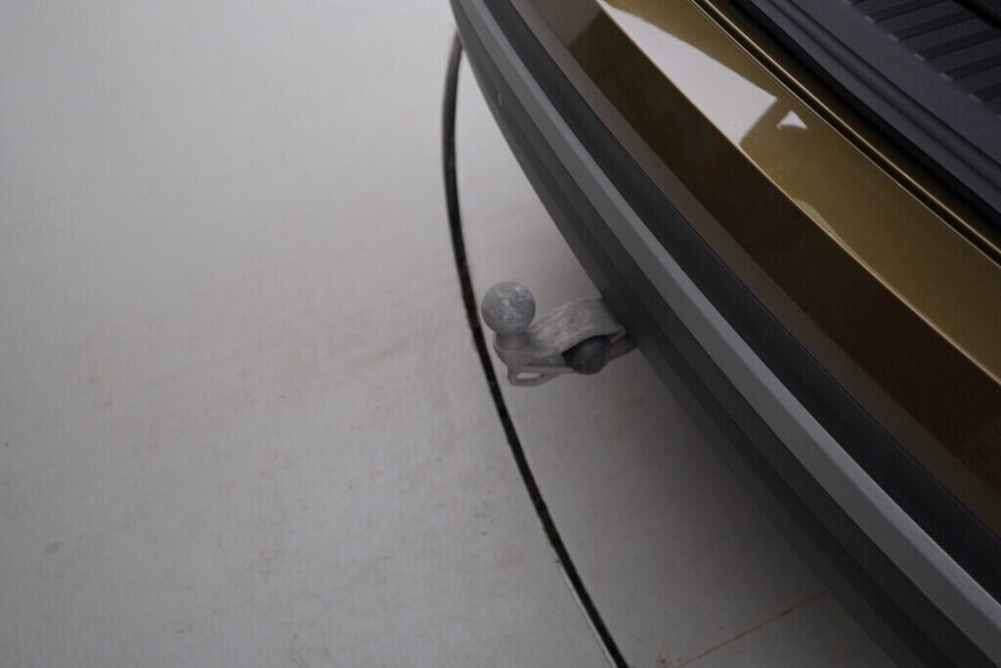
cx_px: 500
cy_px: 334
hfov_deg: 53.1
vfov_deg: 36.9
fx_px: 1001
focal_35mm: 36
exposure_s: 1/60
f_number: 3.5
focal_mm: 24
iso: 125
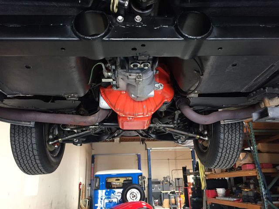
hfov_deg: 61.7
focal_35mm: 29
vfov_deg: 48.2
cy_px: 104
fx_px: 234
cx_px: 140
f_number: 2.2
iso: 125
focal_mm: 4.15
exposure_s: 1/30
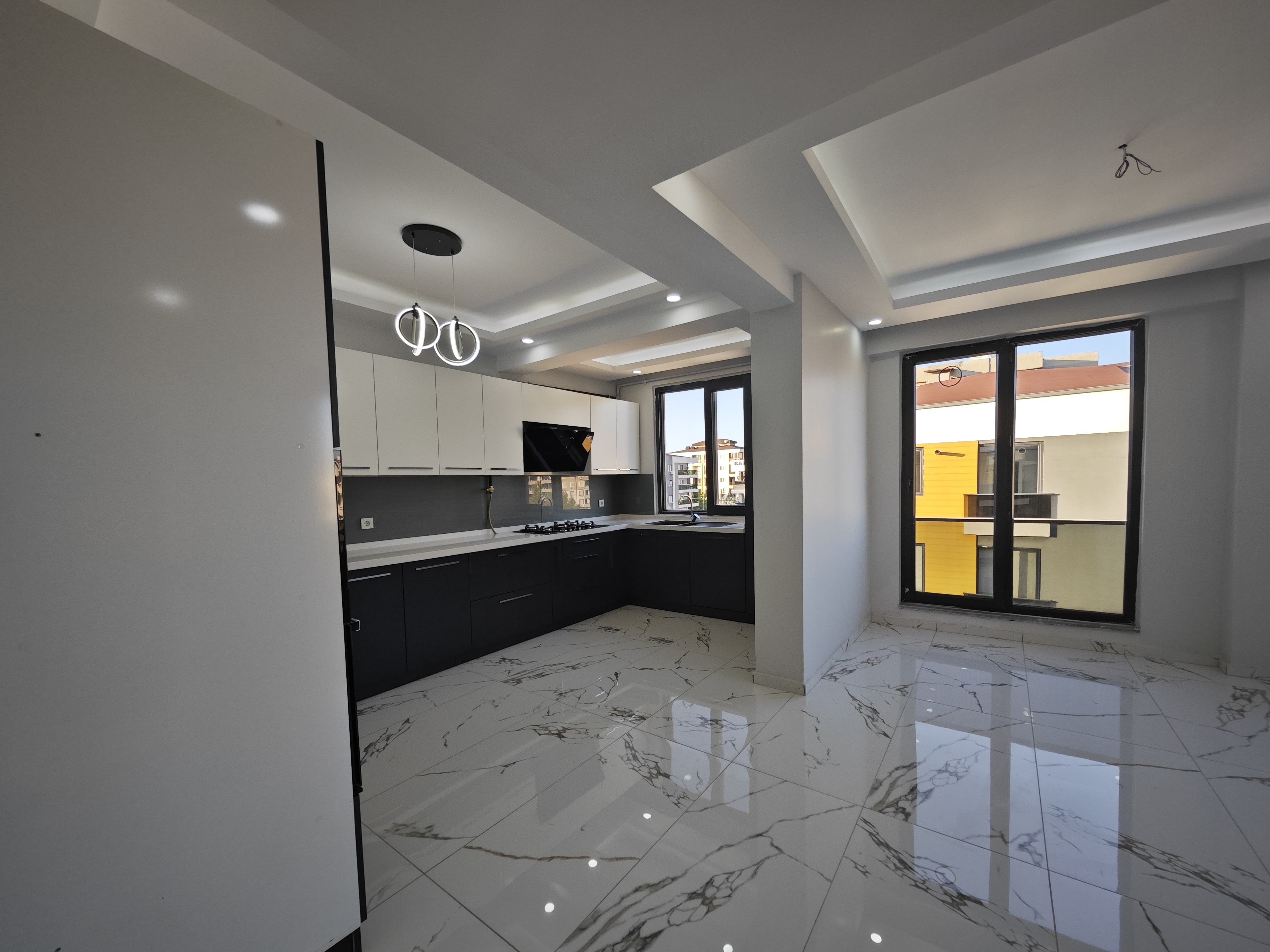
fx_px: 477
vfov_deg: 89.8
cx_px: 659
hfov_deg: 106.1
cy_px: 505
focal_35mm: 13
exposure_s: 1/393
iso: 200
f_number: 1.8
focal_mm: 2.03
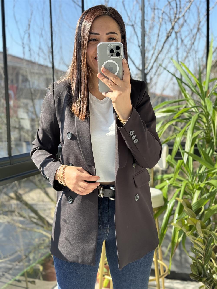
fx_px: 401
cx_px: 108
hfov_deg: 30.3
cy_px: 144
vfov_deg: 39.7
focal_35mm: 48
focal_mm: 6.86
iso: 64
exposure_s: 1/358
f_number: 1.78
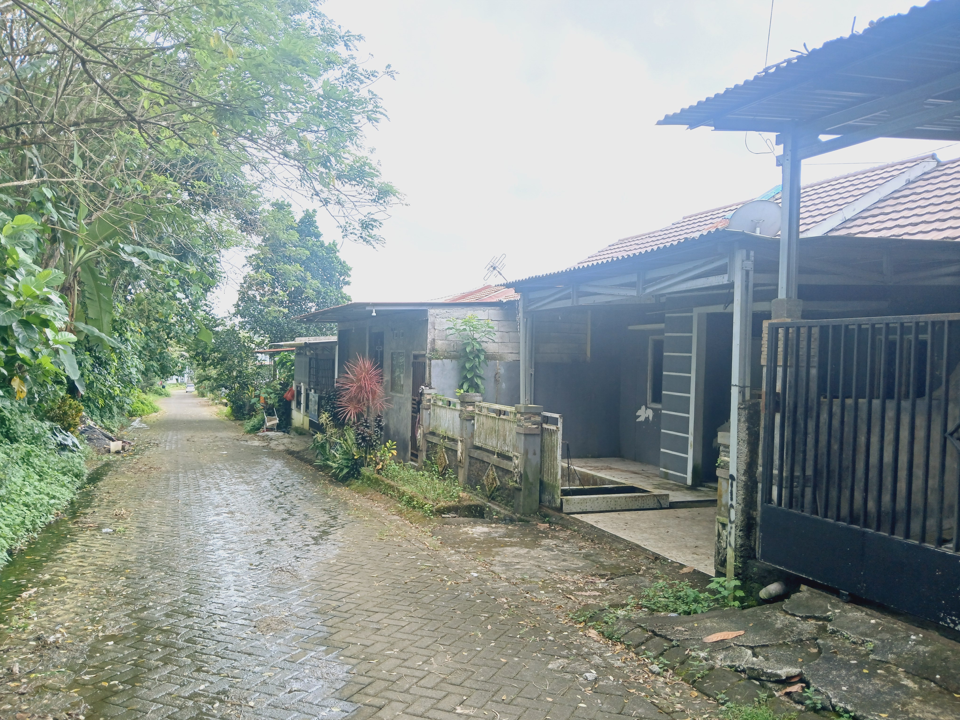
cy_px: 360
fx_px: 721
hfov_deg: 67.3
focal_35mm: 26
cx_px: 480
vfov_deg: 53.1
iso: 20
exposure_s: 1/141
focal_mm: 3.98
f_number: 1.8
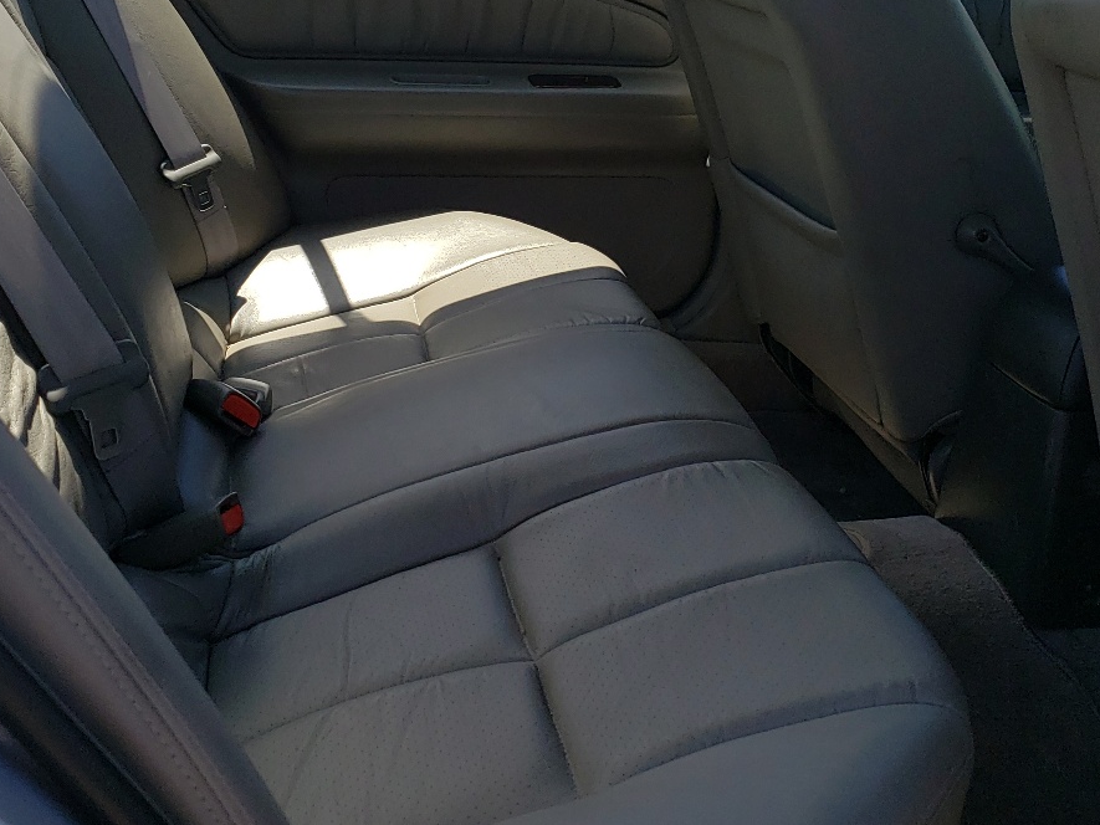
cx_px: 528
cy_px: 162
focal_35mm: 47
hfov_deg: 40.4
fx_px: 1494
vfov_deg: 30.1
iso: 50
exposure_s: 1/1667
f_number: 1.5
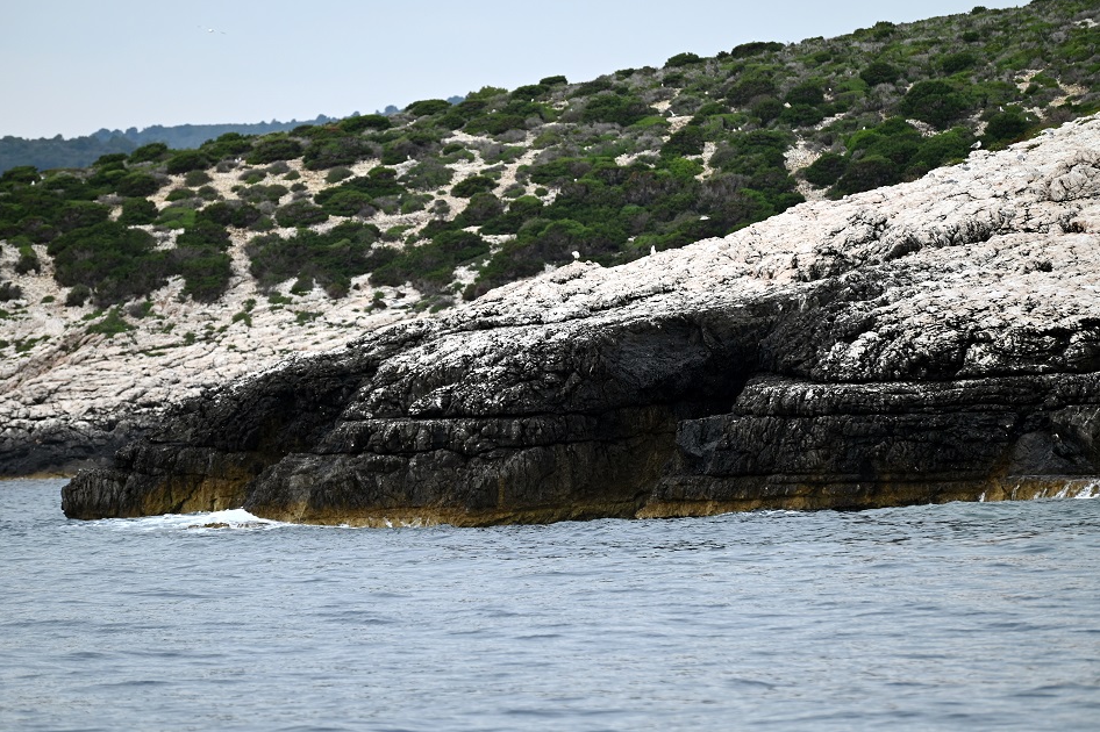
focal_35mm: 201
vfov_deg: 6.8
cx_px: 549
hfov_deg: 10.2
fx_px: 6139
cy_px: 366
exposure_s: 1/1000
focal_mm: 200
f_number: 5.3
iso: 400
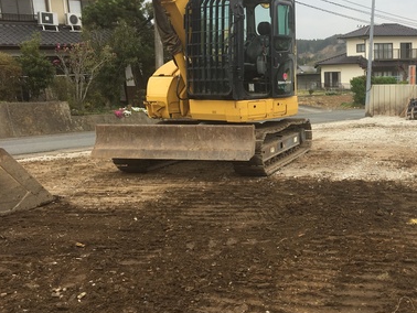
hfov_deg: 39.9
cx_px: 320
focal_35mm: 46
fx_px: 554
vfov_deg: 31.5
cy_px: 168
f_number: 2.2
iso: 25
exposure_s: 1/444
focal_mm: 4.15
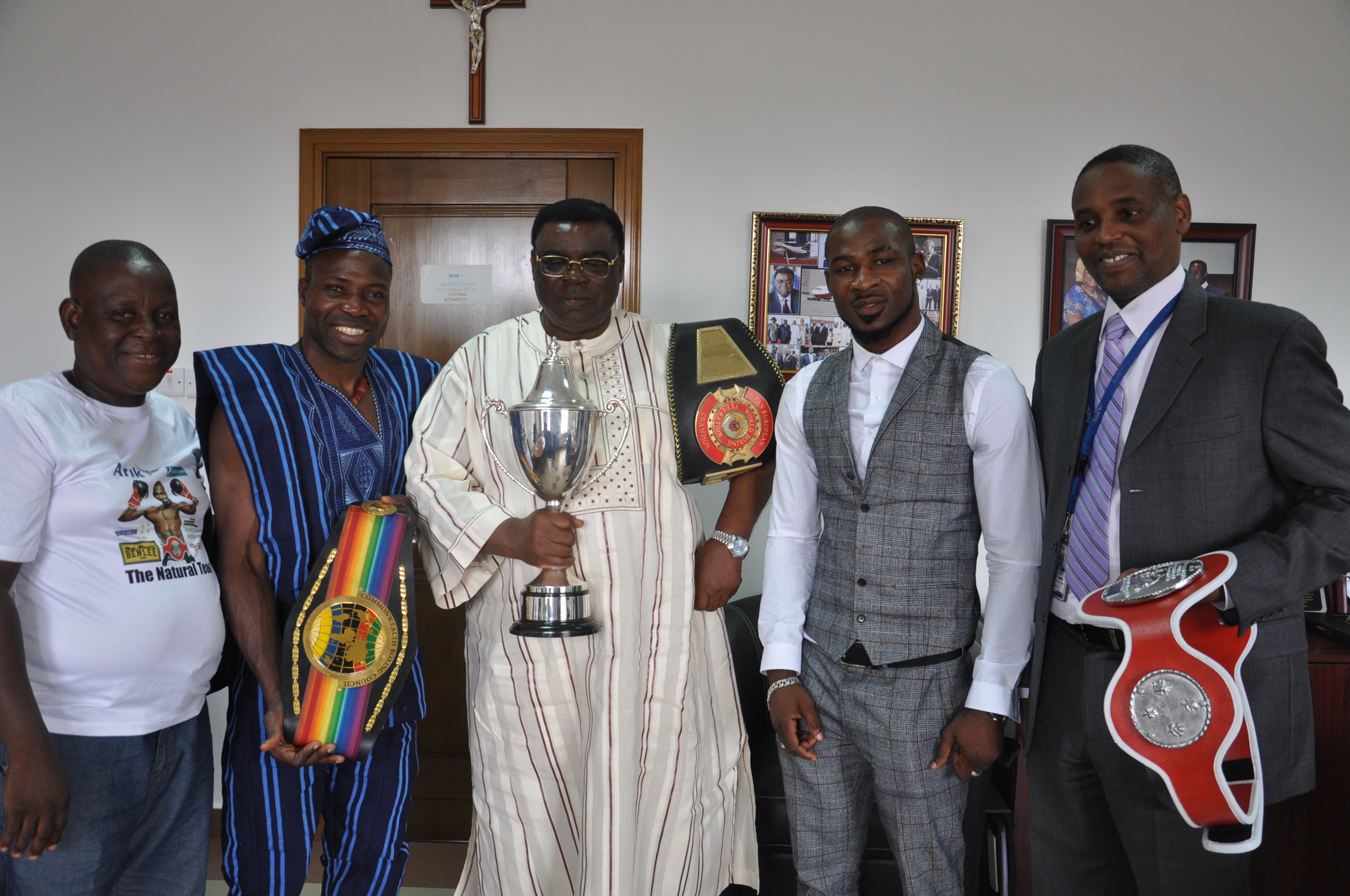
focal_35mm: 32
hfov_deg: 59.6
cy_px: 448
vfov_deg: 41.6
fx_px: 1180
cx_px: 675
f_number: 4
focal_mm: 21
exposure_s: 1/60
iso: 720
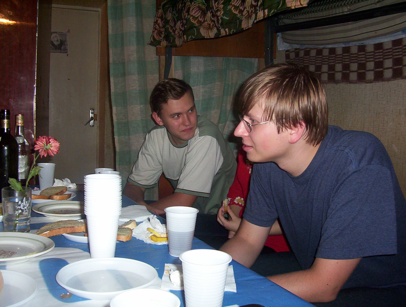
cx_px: 203
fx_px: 506
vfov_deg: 33.7
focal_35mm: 43
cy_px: 154
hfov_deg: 43.8
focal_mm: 5.77
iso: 140
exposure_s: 1/60
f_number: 2.73
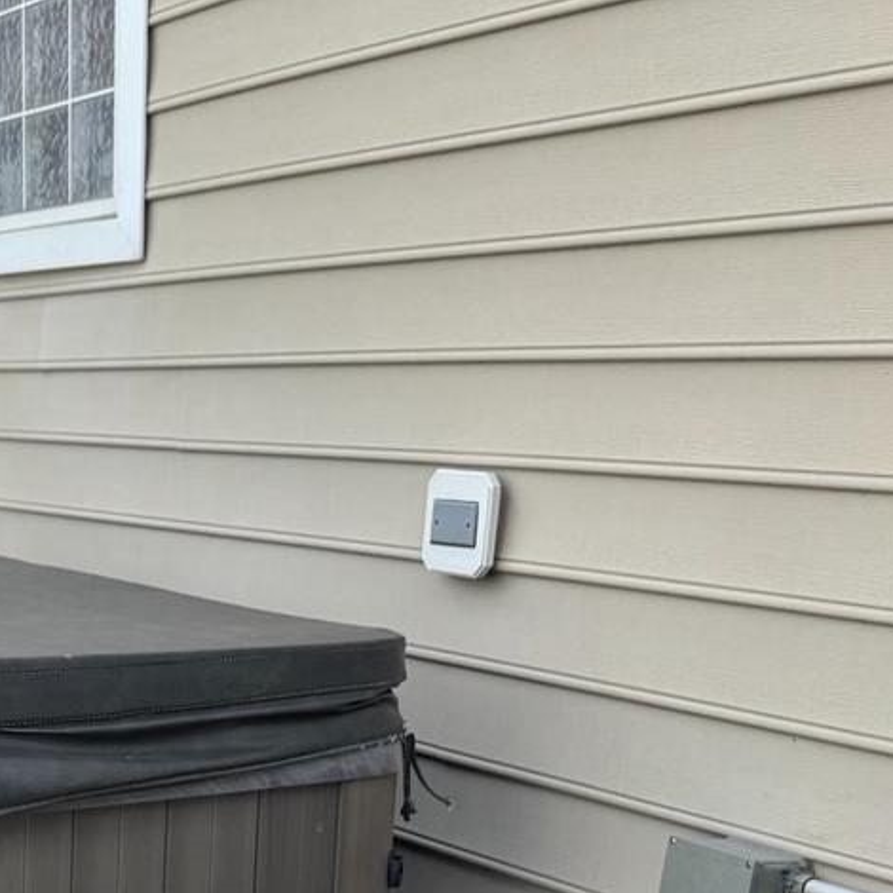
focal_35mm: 65
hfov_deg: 24.2
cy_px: 933
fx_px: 1897
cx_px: -160
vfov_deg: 25.0
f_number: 1.78
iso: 80
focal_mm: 6.76
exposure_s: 1/1560
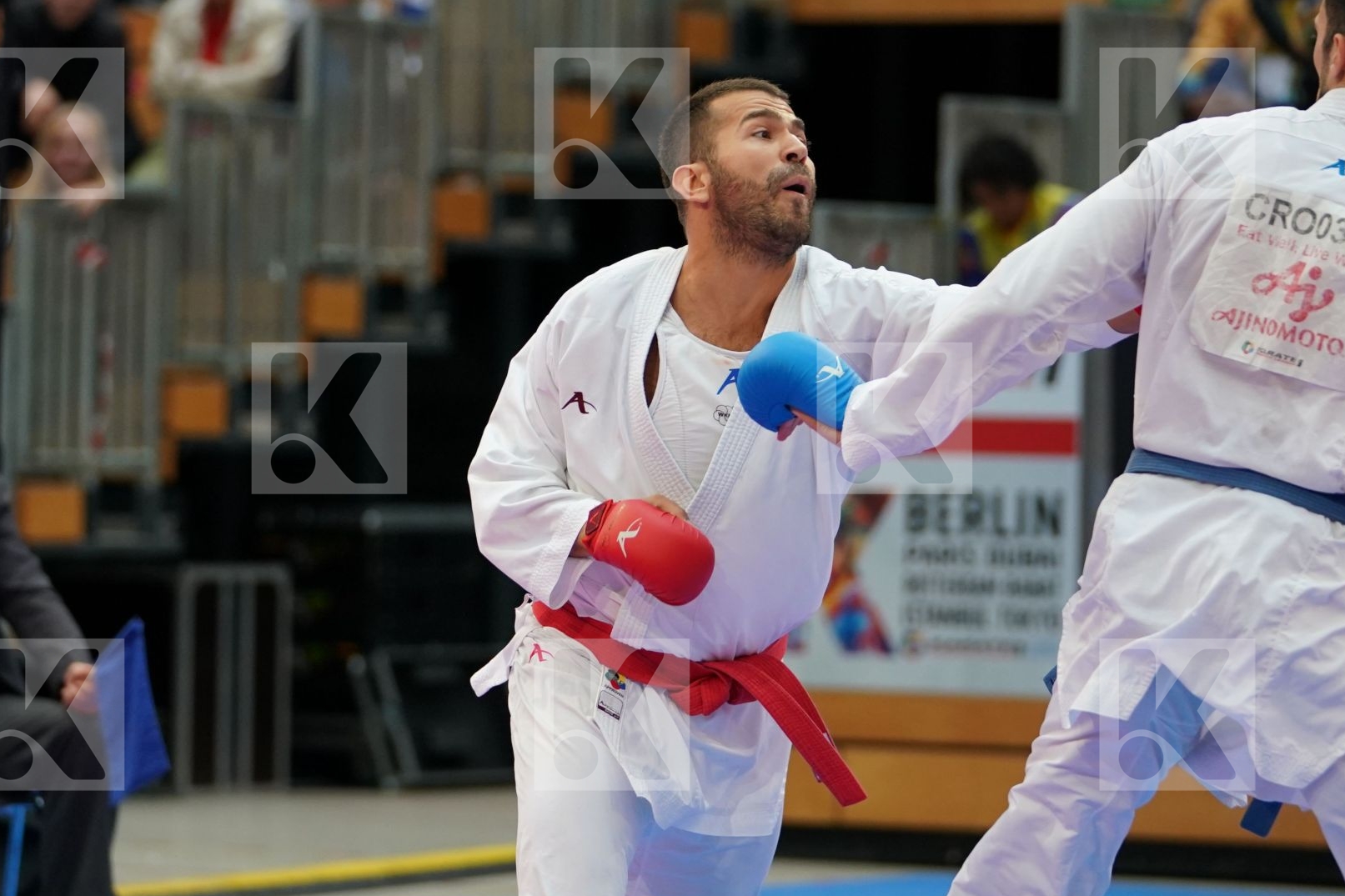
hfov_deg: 9.3
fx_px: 8255
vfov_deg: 6.2
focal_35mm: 221
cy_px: 418
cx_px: 612
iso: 2000
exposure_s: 1/1000
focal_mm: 132
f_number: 2.8
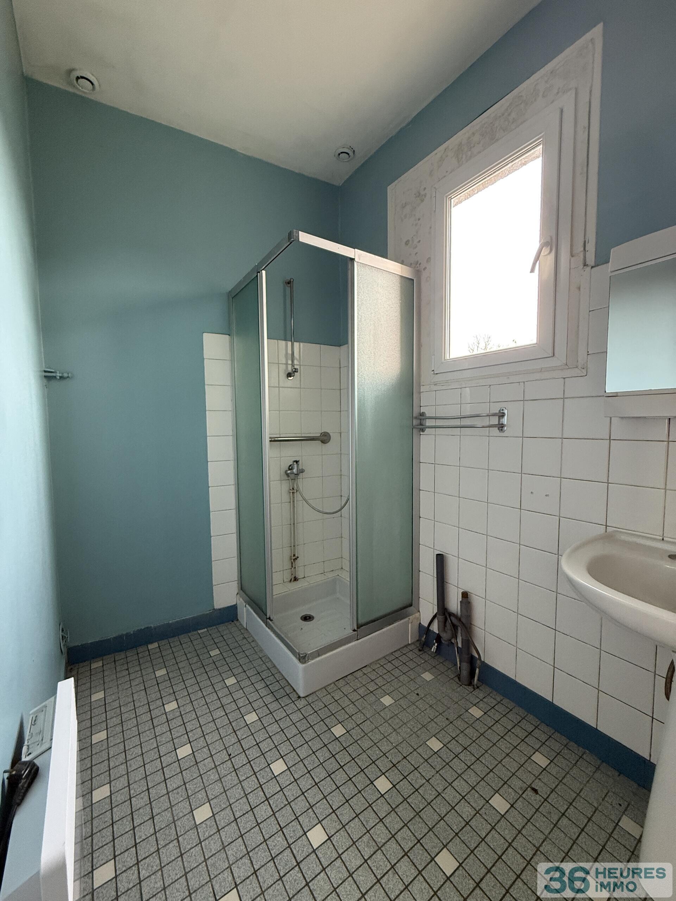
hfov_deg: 85.7
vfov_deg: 102.1
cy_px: 450
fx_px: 365
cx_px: 338
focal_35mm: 14
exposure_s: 1/93
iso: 320
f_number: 2.2
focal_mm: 2.22
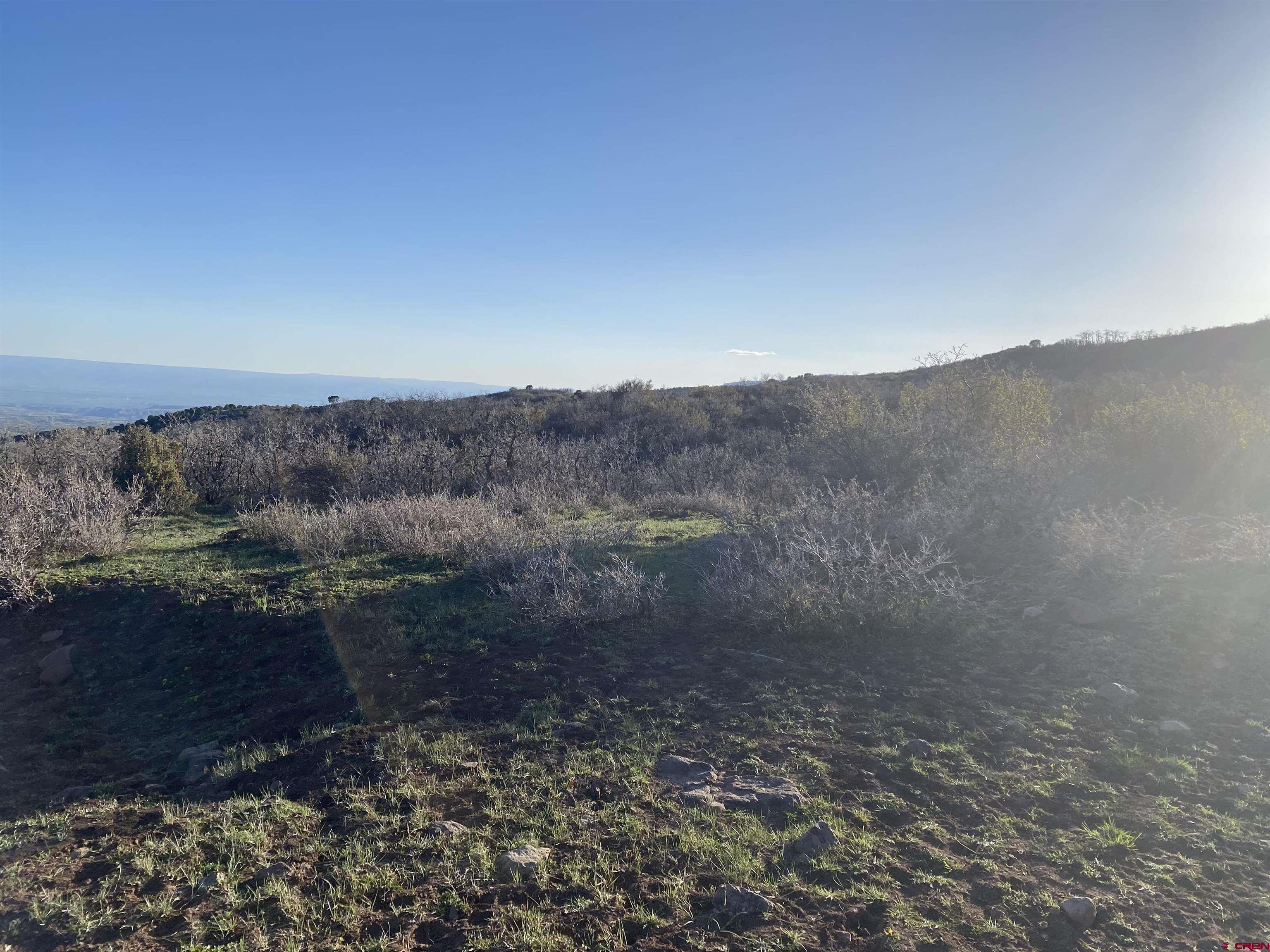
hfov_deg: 67.3
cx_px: 635
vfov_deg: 53.1
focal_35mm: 26
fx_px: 954
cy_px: 476
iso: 32
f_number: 1.8
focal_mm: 4.25
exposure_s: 1/3040
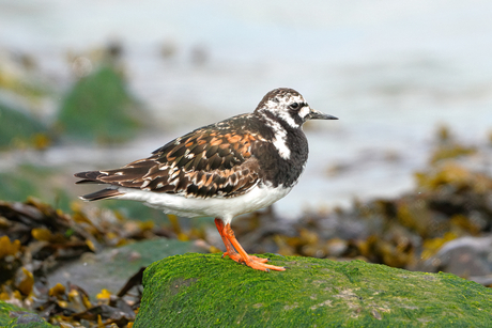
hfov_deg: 3.4
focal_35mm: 600
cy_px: 164
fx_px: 8202
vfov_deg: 2.3
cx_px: 246
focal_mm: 600
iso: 500
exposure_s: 1/1000
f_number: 6.3
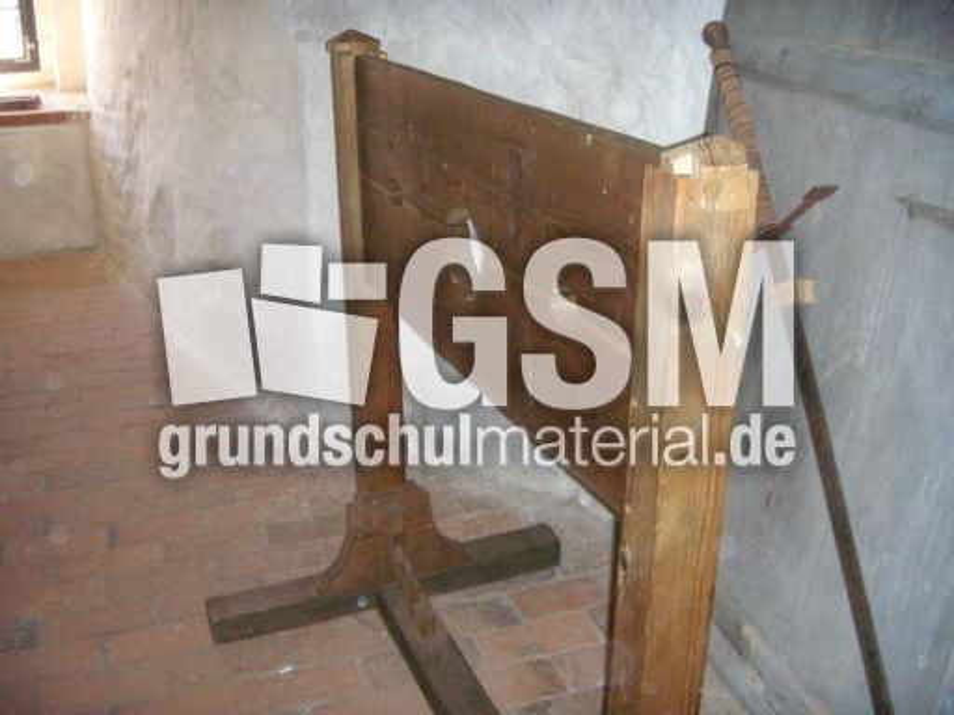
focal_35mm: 38
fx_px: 1047
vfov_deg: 37.7
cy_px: 358
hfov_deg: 49.0
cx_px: 477
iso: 400
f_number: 3.5
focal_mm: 6.4
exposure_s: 1/60.2
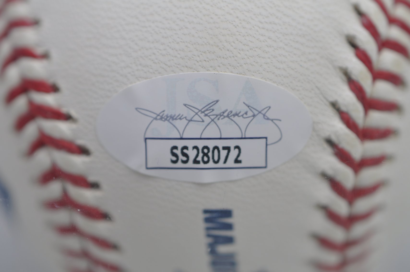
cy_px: 136
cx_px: 205
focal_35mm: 60
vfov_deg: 22.6
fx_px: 682
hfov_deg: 33.4
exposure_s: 1/60
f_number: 4
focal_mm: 40
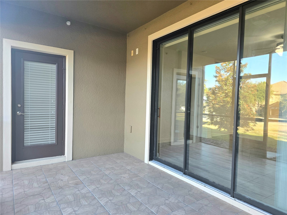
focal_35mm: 23
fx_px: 191
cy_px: 108
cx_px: 144
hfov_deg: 73.9
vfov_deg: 58.9
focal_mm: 6.3
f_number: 1.7
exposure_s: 1/182
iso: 125
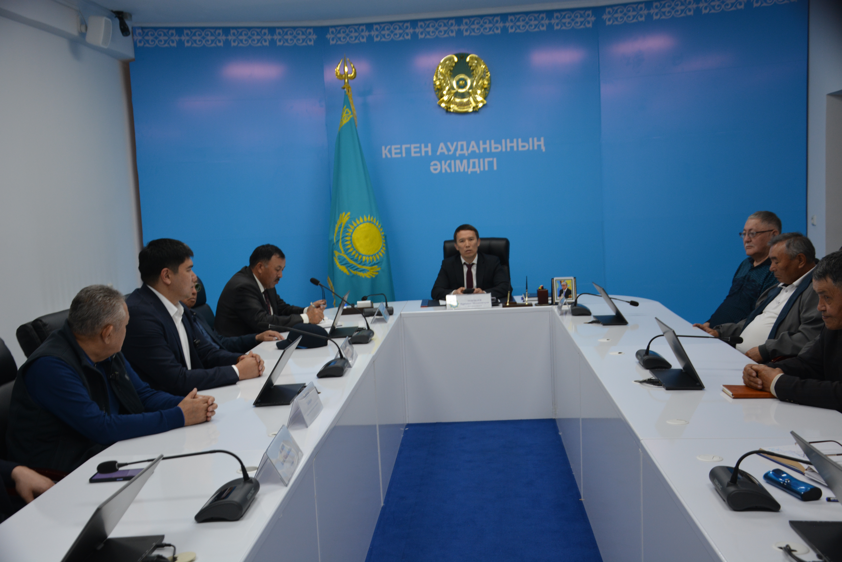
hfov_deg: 49.6
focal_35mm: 39
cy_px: 281
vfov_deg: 34.2
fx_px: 912
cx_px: 421
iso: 400
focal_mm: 26
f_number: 4
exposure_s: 1/80
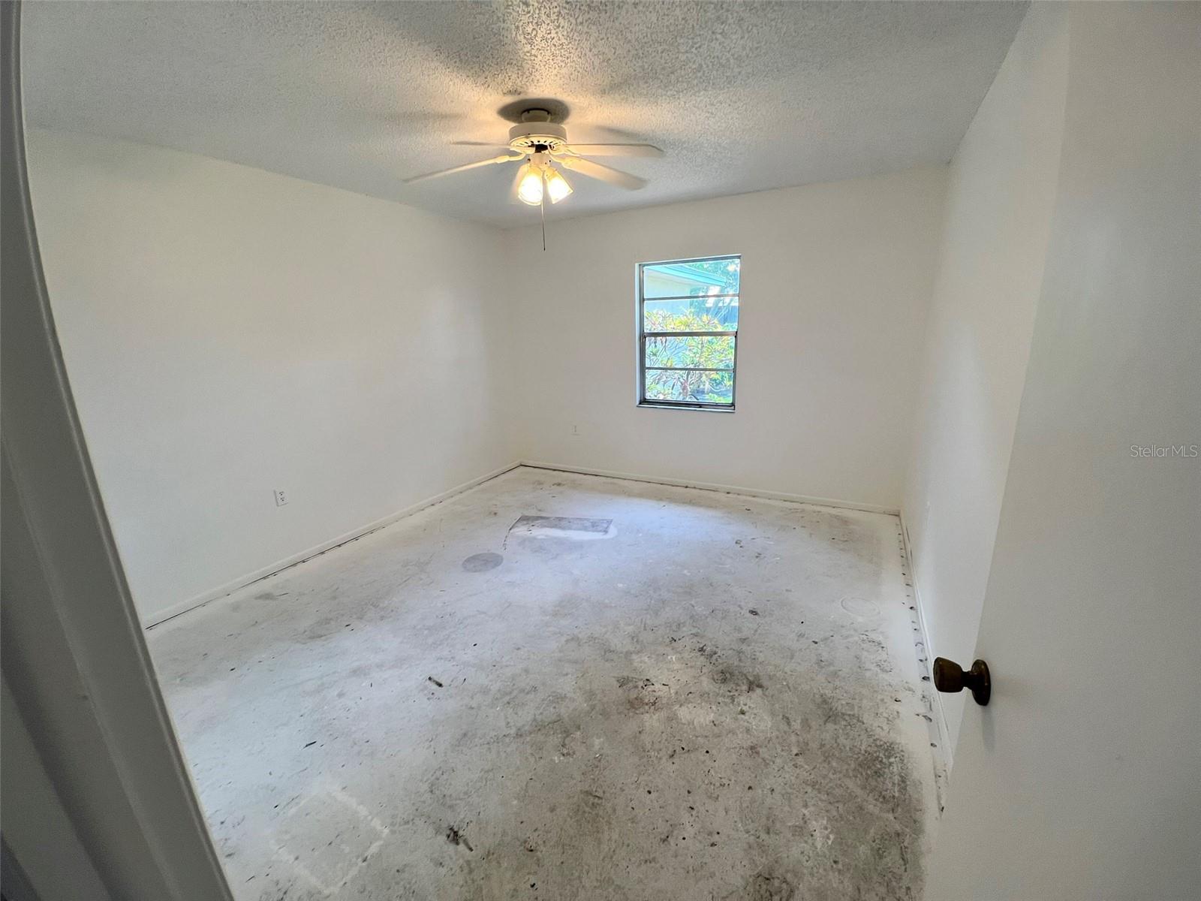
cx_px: 600
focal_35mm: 13
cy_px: 450
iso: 32
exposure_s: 1/40
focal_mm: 1.57
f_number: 1.8
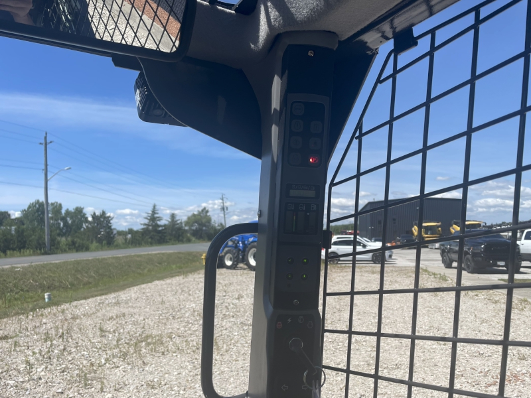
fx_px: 399
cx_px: 266
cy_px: 199
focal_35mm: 26
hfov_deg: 67.3
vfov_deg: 53.1
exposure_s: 1/3861
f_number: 1.6
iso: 32
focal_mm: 4.2
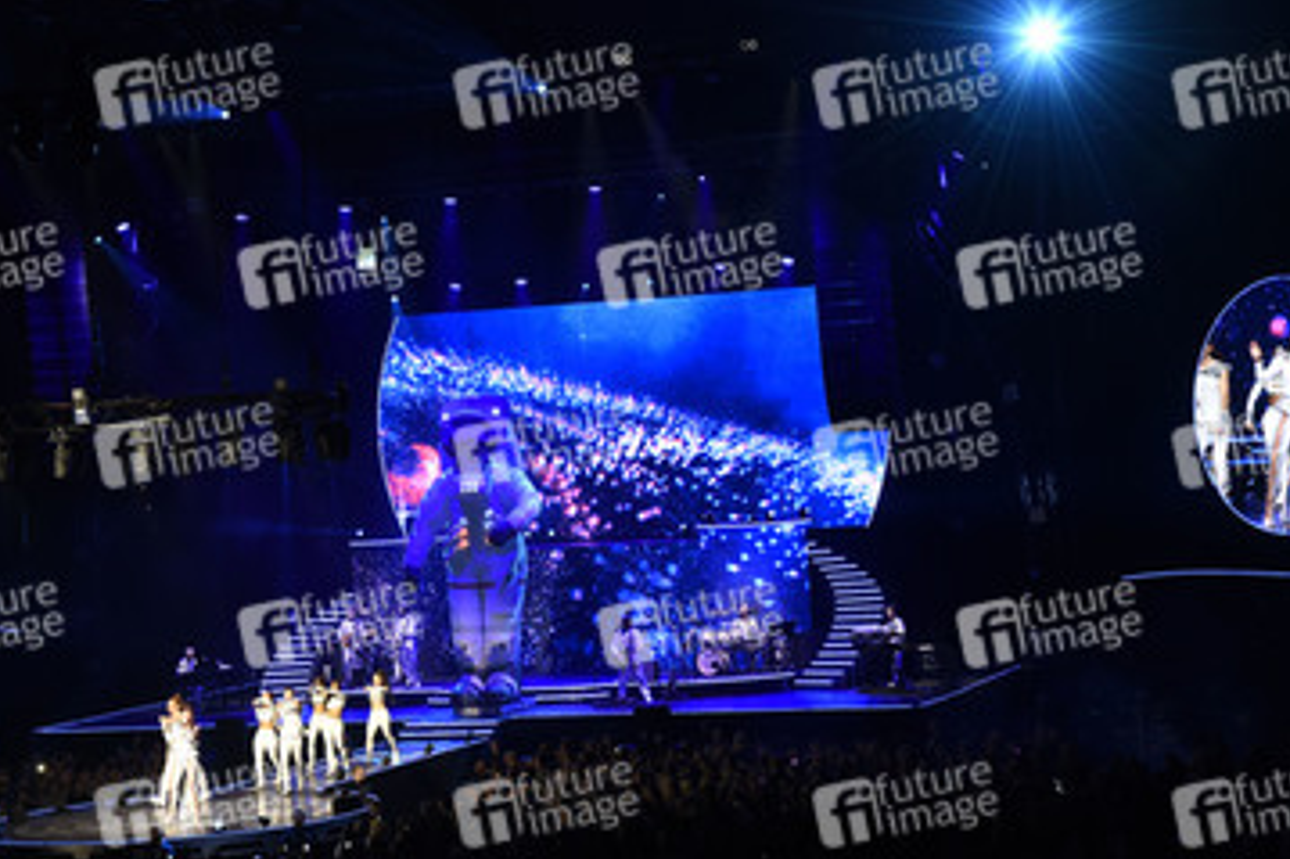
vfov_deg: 15.5
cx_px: 595
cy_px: 536
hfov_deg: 23.1
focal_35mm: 88
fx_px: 3152
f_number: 6.3
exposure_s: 1/60
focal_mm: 70
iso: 1600
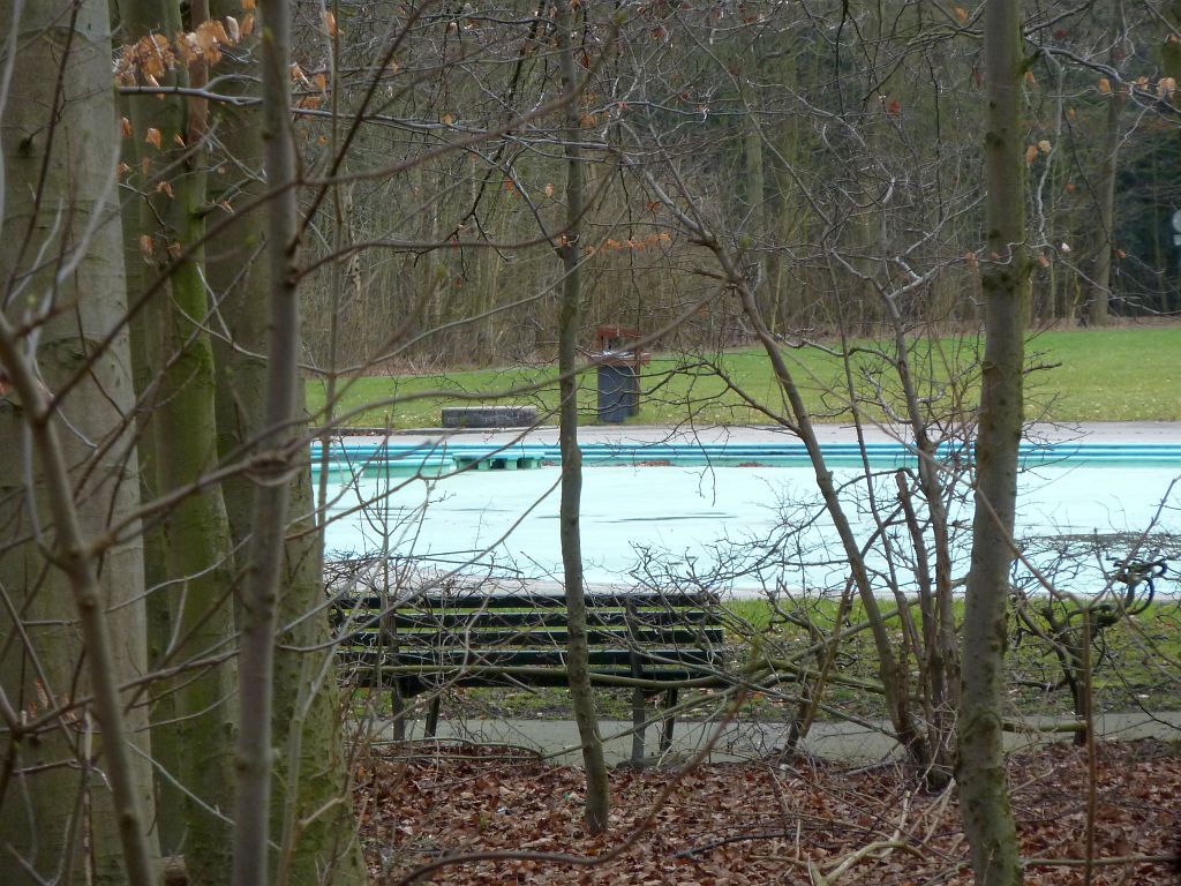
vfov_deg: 7.6
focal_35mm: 196
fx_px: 6687
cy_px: 443
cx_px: 590
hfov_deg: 10.1
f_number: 4.5
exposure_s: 1/160
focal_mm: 32.1
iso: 200
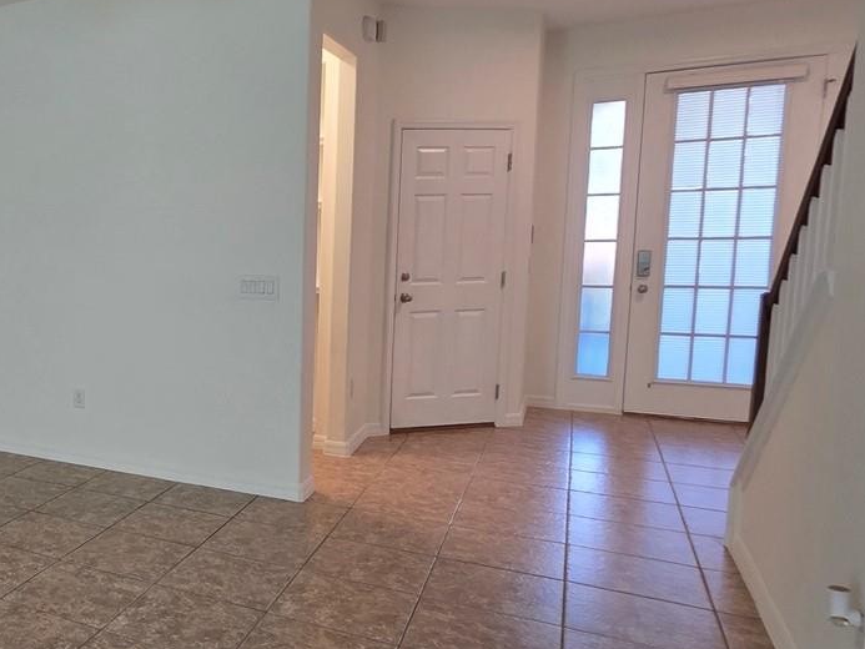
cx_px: 15
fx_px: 750
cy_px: 313
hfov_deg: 49.7
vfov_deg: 46.8
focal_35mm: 30
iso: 200
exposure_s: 1/120
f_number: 1.9
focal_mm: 2.2
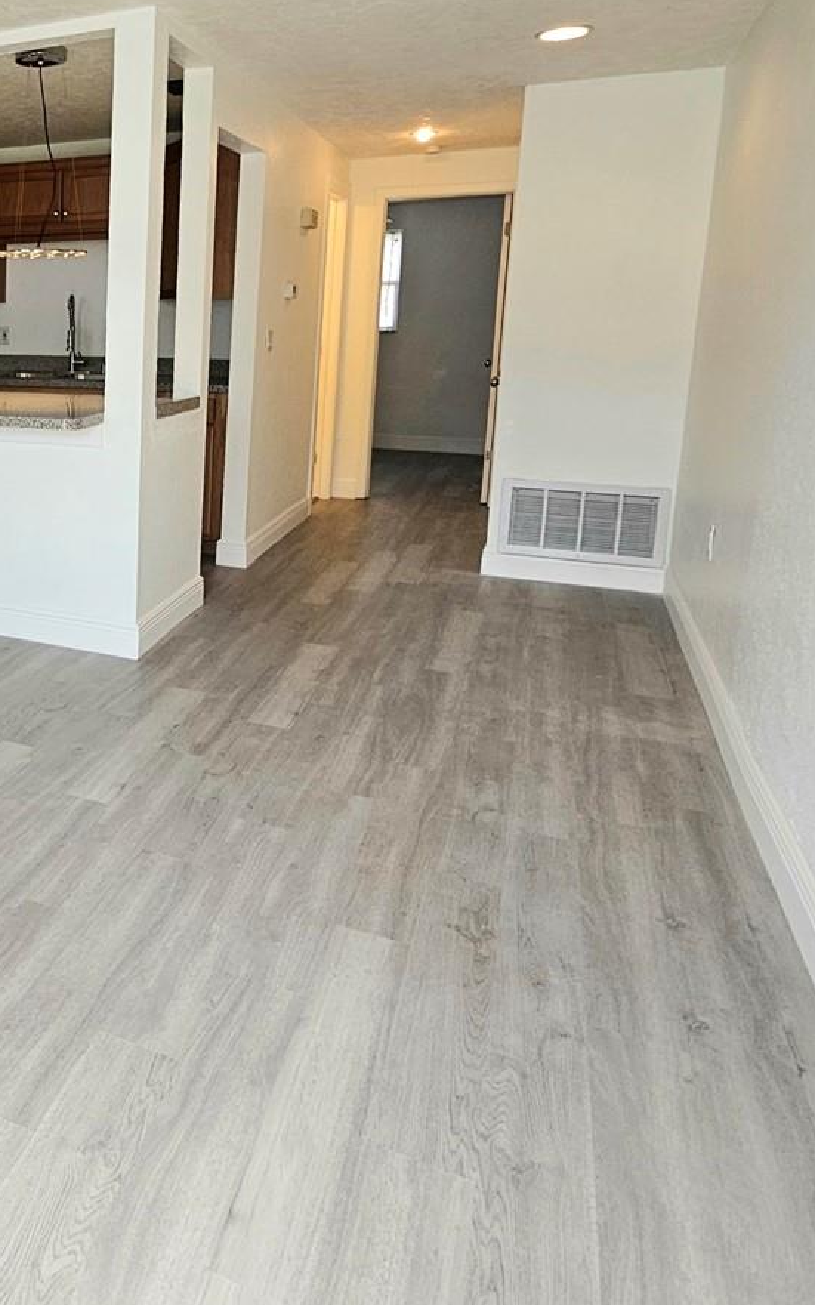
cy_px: 477
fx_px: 889
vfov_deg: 71.2
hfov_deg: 41.6
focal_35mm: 25
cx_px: -31
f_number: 2.2
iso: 64
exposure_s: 1/77.5
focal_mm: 2.2
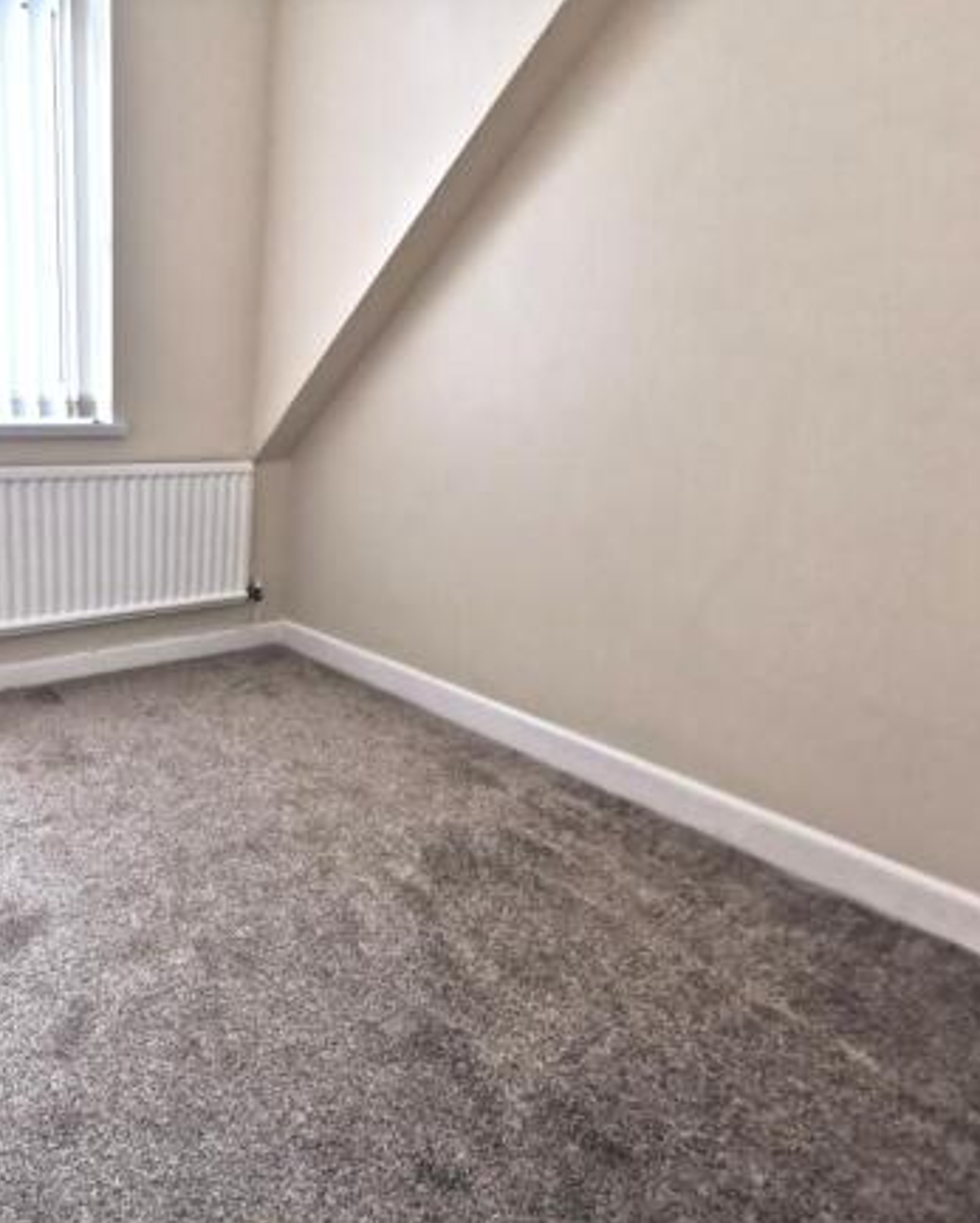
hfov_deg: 60.0
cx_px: 188
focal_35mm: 21
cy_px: 612
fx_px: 761
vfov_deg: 77.6
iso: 160
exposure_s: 1/50
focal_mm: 2.35
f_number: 2.2
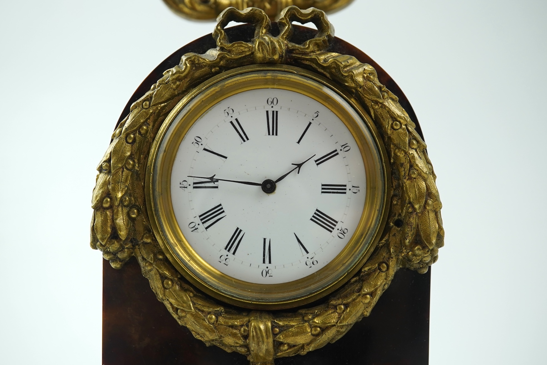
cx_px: 274
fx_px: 684
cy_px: 182
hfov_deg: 43.6
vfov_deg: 29.9
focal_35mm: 45
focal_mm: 30
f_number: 9
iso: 500
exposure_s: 1/50
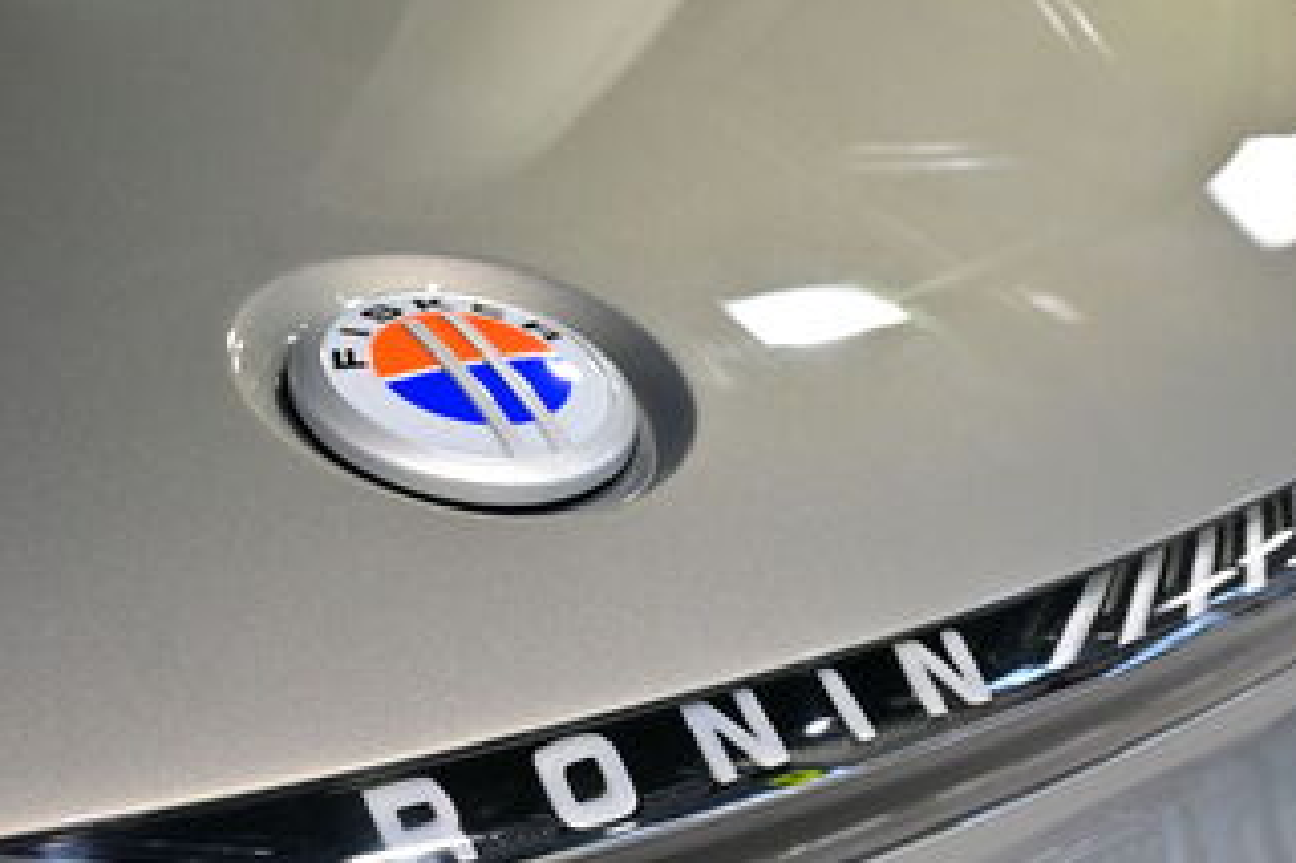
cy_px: 622
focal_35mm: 72
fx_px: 2589
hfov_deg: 28.1
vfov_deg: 18.8
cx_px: 721
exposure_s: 1/60
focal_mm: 25
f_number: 5.6
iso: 640
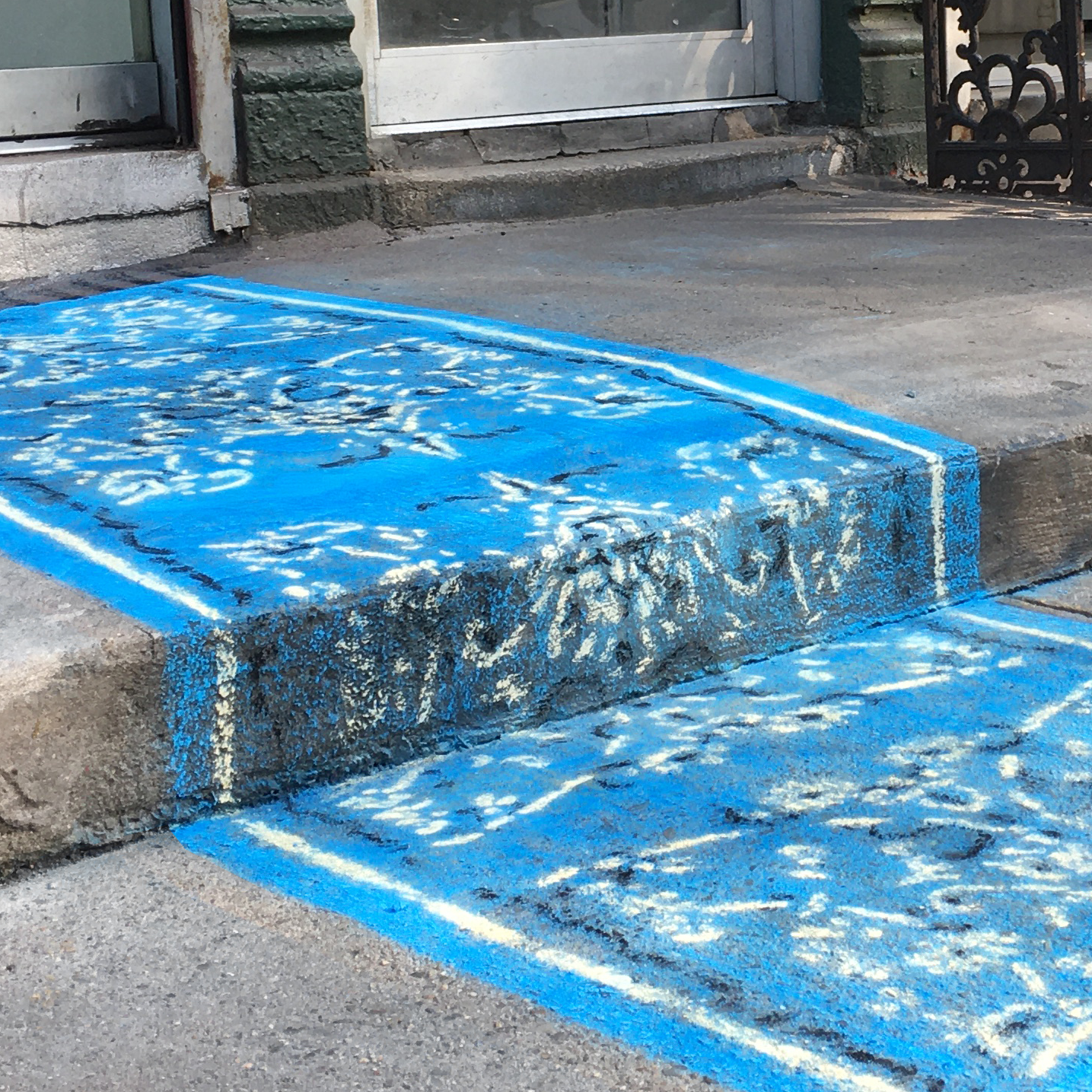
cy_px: 351
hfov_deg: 23.4
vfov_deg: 23.9
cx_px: 958
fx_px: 2570
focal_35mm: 72
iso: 25
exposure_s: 1/129
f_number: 2.2
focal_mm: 4.15
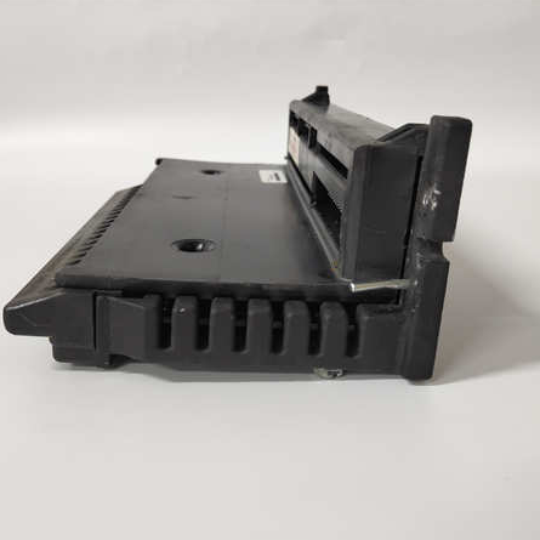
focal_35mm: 31
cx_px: 245
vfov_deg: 52.5
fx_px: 547
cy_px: 269
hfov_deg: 52.5
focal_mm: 3.87
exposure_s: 1/33
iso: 343
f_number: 2
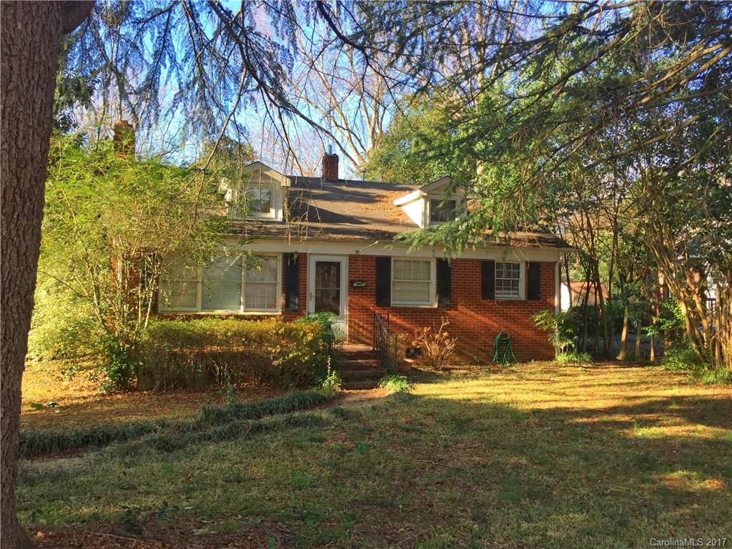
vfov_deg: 48.2
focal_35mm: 29
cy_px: 274
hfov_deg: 61.7
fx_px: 613
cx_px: 366
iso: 32
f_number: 2.2
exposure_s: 1/286
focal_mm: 4.15
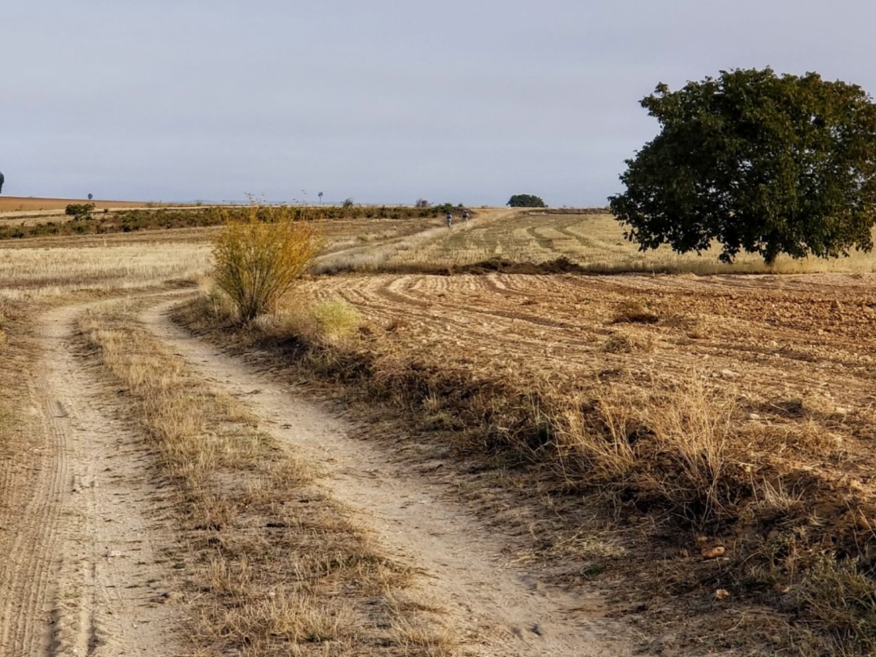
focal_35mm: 97
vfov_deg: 15.2
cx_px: 263
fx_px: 2455
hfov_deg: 20.1
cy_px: 267
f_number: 2.4
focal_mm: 6
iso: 25
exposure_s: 1/473
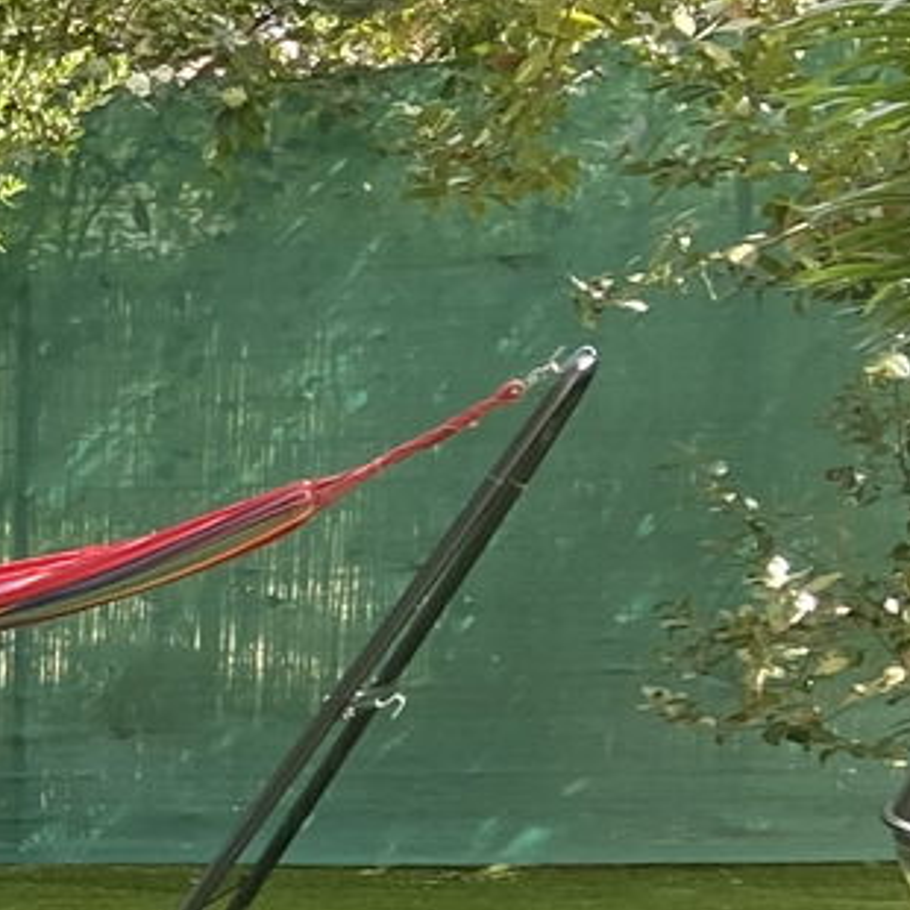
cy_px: 1105
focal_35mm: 158
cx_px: -995
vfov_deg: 10.9
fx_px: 4699
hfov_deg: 10.1
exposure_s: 1/121
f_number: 1.8
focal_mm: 4.25
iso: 64
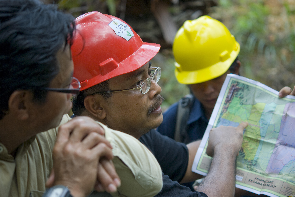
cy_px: 98
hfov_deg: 22.6
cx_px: 148
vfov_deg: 15.2
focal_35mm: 90
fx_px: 738
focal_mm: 60
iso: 100
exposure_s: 1/250
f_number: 2.8
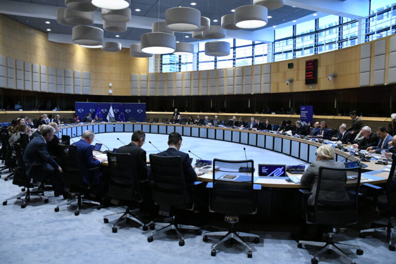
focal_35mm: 27
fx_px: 297
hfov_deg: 67.4
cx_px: 198
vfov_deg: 47.9
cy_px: 132
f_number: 4
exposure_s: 1/400
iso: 5000
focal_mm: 18
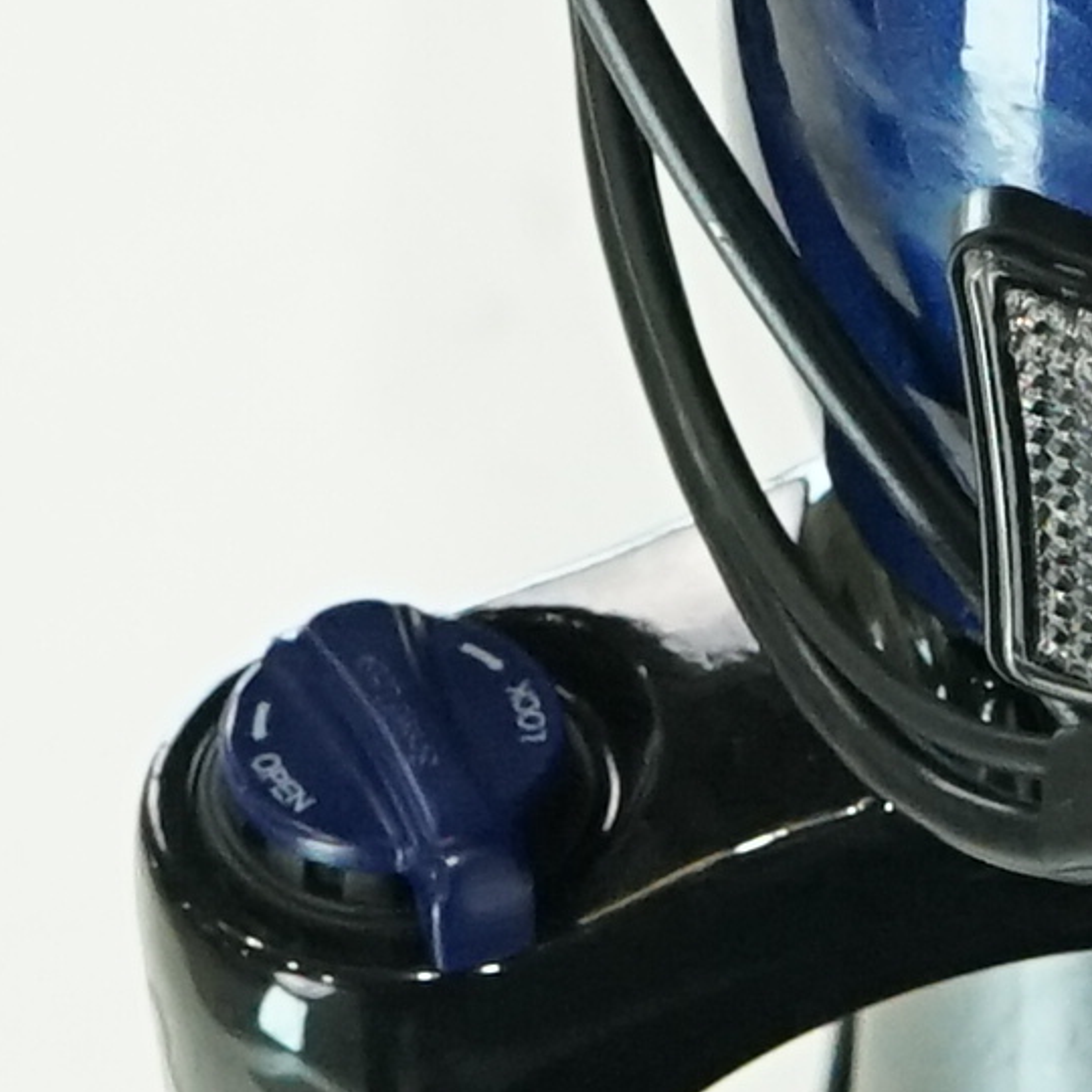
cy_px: 813
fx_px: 12135
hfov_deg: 5.1
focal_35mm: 340
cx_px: 1167
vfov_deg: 5.2
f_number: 6.3
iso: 2500
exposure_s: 1/200
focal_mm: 36
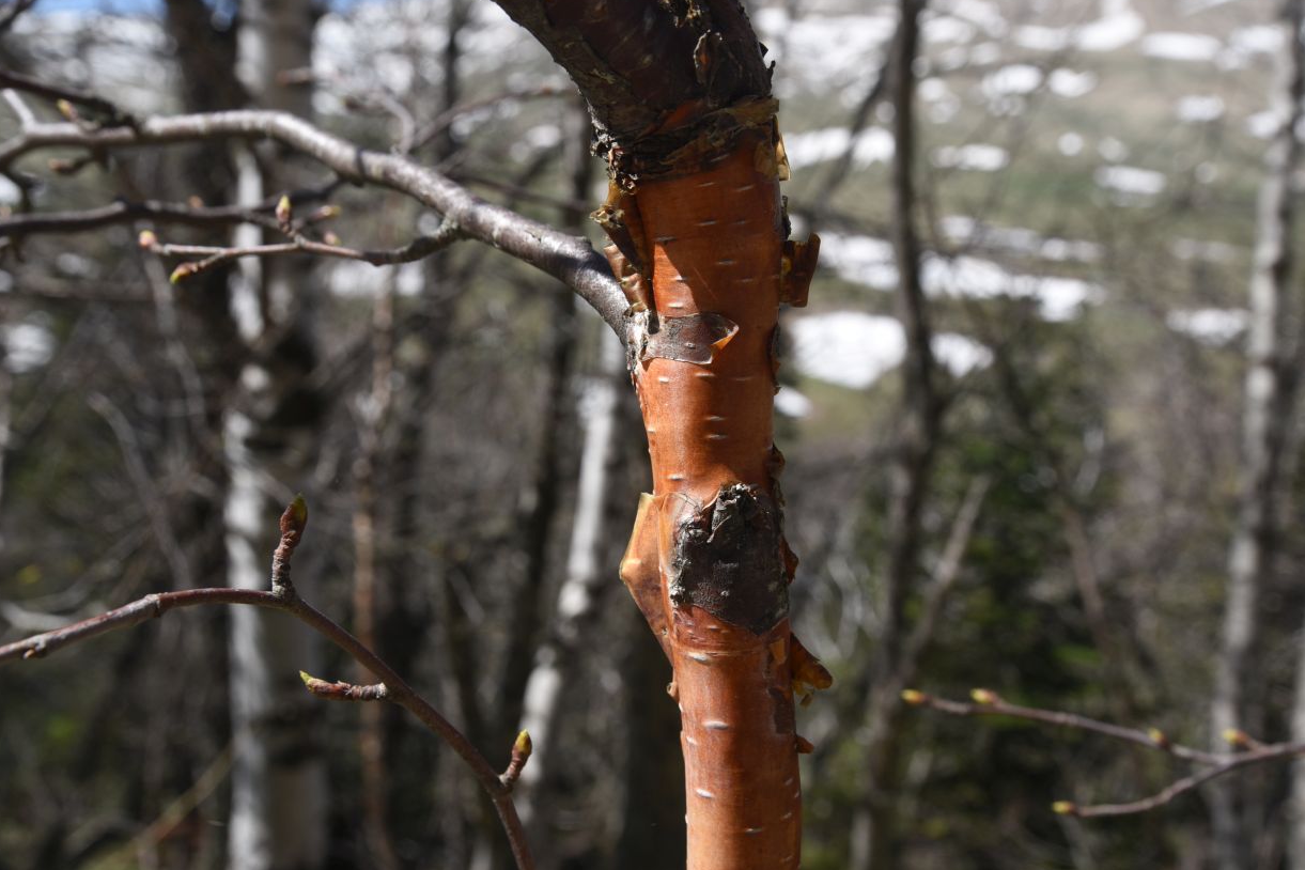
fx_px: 1196
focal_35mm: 33
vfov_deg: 40.0
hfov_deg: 57.2
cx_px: 687
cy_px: 431
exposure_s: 1/125
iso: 125
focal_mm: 31
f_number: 11
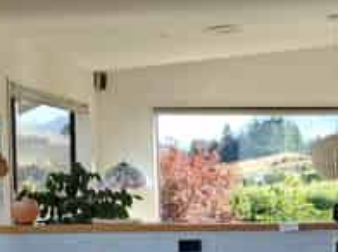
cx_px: 351
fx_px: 614
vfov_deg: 22.6
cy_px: 232
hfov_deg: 28.6
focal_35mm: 63
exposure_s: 1/50
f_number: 1.8
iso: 50
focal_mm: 5.23
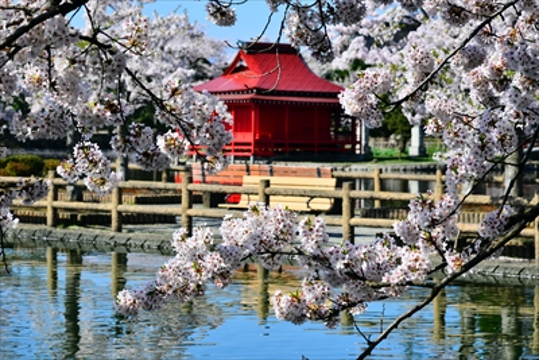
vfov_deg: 11.4
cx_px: 270
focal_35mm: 120
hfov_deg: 17.1
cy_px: 180
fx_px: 1797
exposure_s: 1/500
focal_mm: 120
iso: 400
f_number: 11
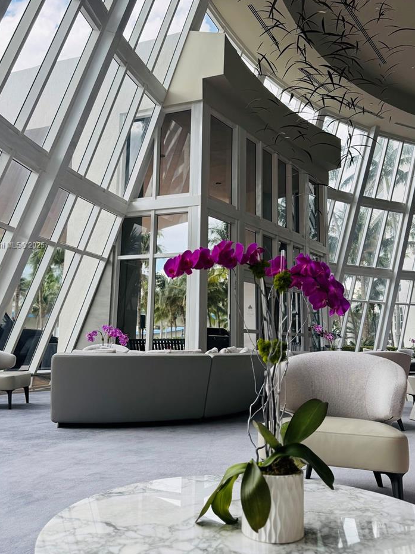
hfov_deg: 45.4
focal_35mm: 31
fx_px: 495
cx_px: 204
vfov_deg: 58.2
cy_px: 246
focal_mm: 6.76
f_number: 1.78
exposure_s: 1/354
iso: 80
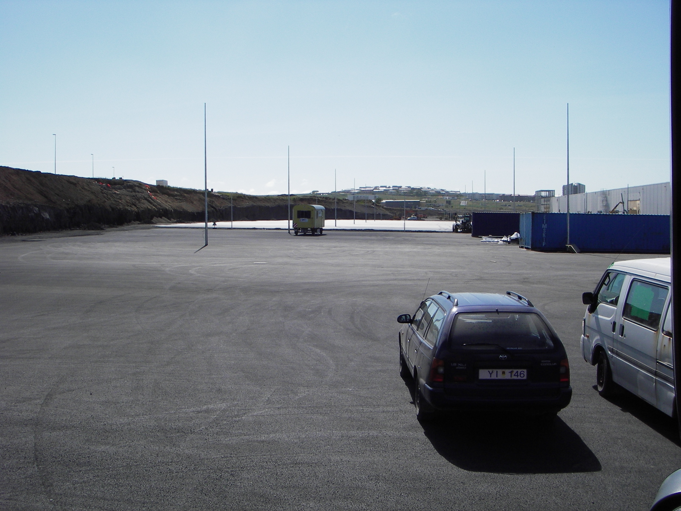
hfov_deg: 49.0
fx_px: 748
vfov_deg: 37.7
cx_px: 340
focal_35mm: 38
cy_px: 256
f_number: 6.6
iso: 50
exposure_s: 1/320
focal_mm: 6.3
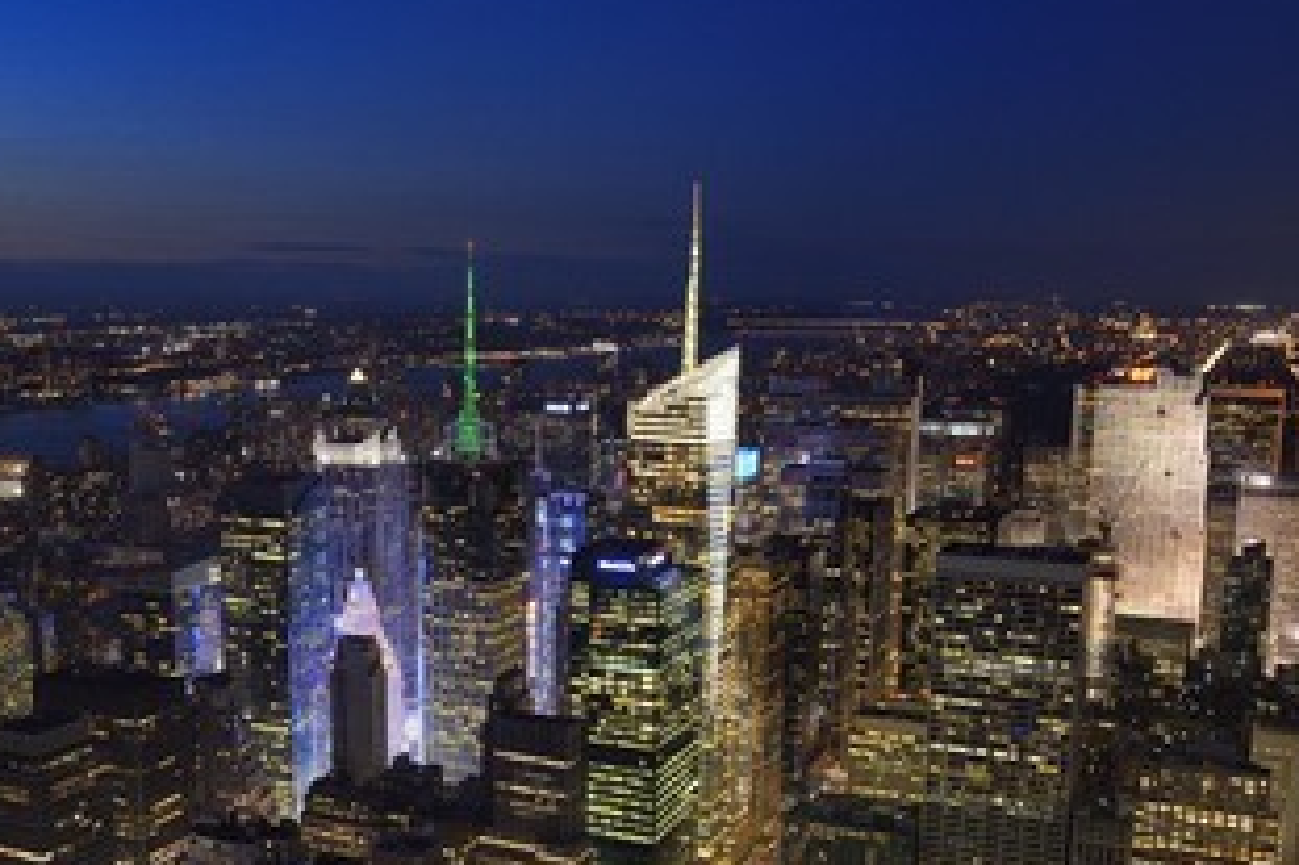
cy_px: 556
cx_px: 478
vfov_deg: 31.7
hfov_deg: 46.0
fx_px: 1515
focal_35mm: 42
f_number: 5
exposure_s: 1/13
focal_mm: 31
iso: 3200
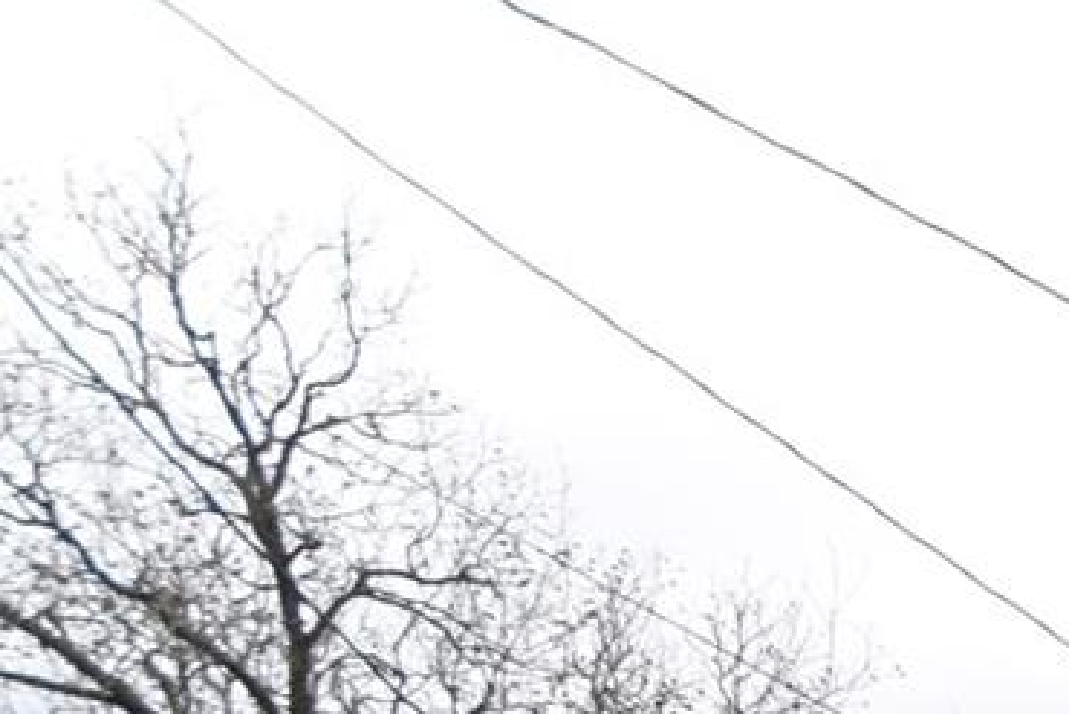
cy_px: 1484
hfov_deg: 15.3
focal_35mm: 83
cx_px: 2490
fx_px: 2465
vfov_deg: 13.7
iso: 100
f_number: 3.5
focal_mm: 10
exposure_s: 1/200
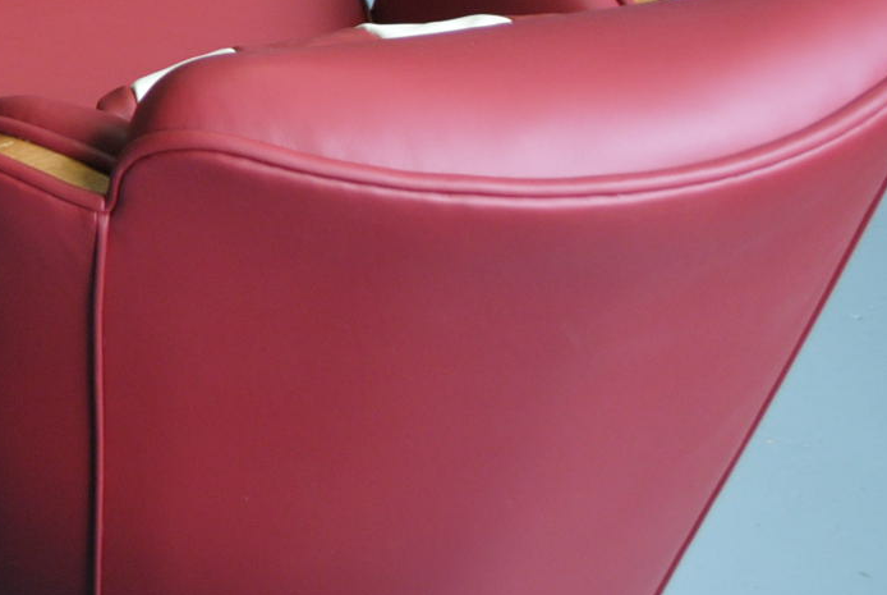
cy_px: -137
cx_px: -272
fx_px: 2270
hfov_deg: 20.2
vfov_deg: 14.4
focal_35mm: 92
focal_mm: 22
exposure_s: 1/50
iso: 400
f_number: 4
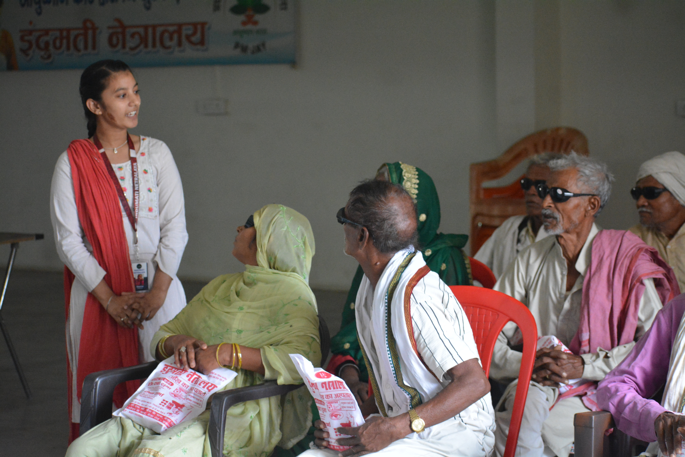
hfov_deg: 19.5
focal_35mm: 105
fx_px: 1998
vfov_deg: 13.0
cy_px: 228
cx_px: 342
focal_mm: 70
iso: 2500
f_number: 22
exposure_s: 1/125
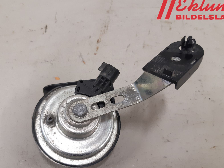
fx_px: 220
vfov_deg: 41.5
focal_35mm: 34
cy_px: 105
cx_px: 98
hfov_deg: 53.8
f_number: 1.7
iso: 160
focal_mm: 3.93
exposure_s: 1/50
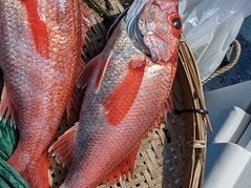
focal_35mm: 67
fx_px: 486
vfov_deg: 21.9
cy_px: 106
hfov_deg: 25.5
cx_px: -64
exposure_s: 1/6452
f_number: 1.89
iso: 44
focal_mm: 5.43
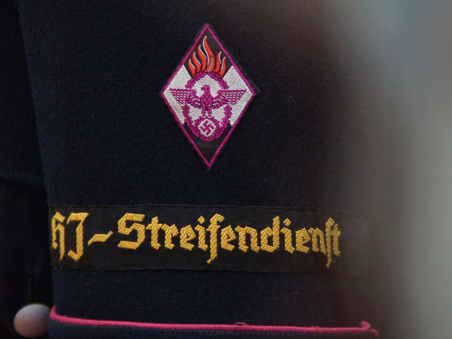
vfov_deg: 4.6
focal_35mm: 326
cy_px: 170
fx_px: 4256
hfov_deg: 6.1
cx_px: 208
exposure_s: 1/20
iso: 1600
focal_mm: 200
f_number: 6.3
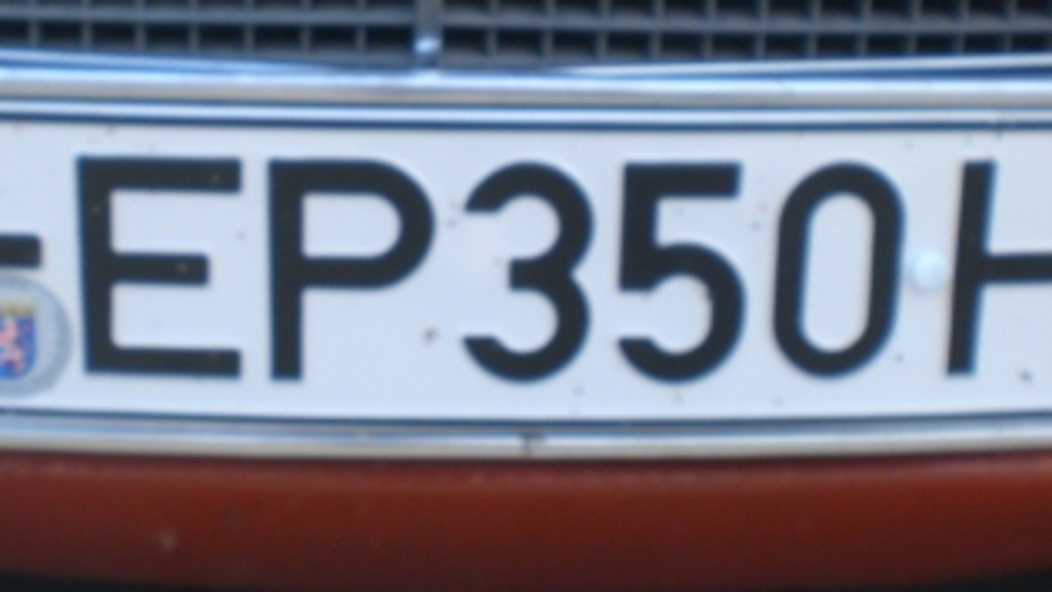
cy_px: 281
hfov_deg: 29.3
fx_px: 2009
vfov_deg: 16.8
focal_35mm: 72
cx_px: 413
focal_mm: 6.3
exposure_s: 1/250
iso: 100
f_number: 4.4
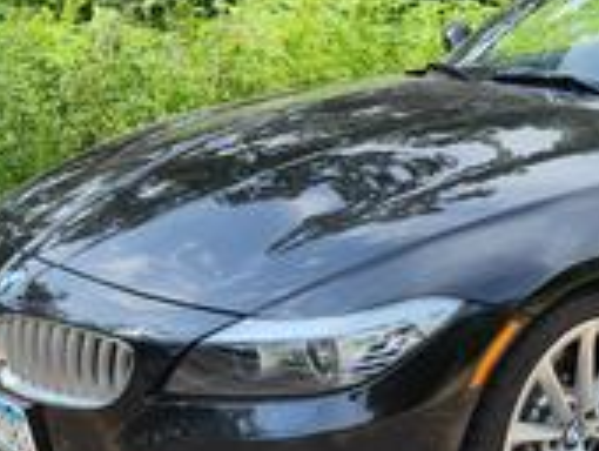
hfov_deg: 27.8
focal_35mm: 68
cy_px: 204
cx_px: 500
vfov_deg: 21.7
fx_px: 1178
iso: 20
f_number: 1.8
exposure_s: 1/652
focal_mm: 5.4
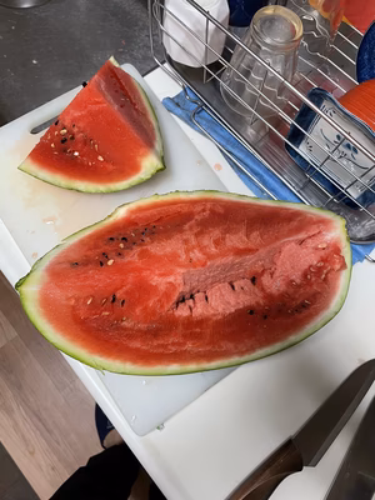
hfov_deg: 53.1
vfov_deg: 67.3
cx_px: 188
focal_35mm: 26
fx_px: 376
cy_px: 250
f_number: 1.6
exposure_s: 1/50
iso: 160
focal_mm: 4.2
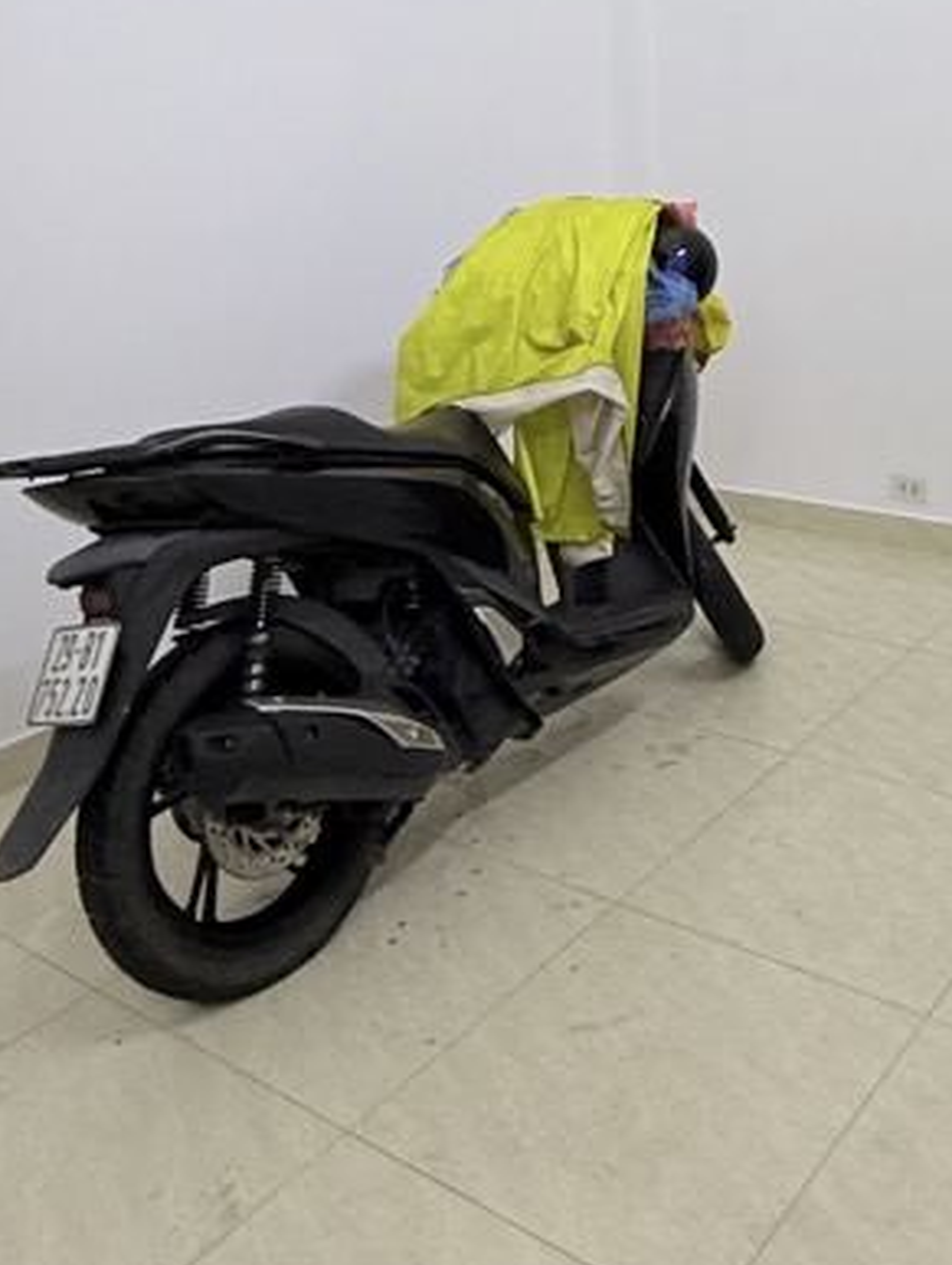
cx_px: 749
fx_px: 1355
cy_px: 59
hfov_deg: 37.5
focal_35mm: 37
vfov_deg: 44.2
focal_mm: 2.22
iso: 250
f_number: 2.2
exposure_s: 1/50
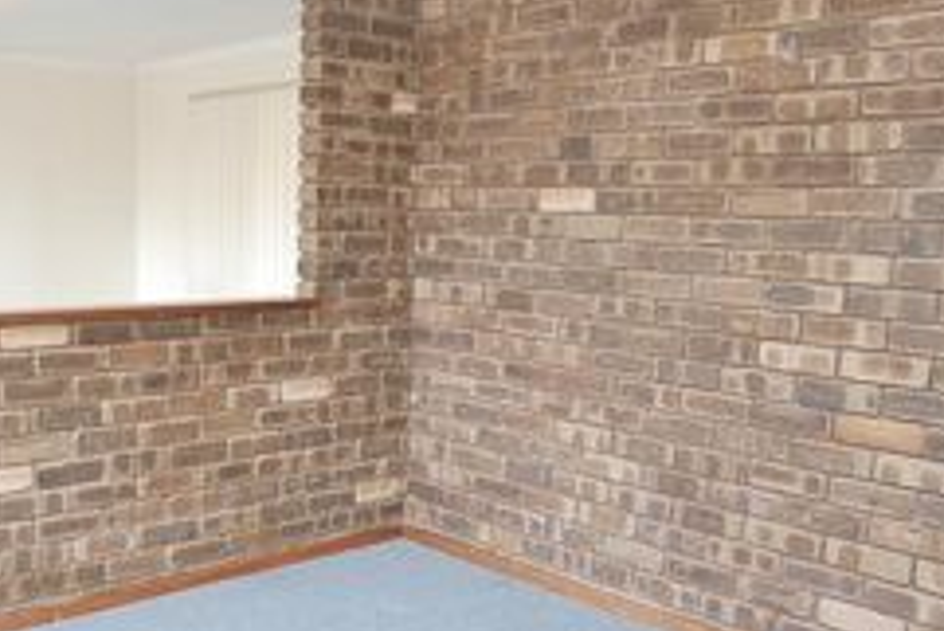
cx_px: 325
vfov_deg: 35.1
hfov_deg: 49.9
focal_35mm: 38
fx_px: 996
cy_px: 331
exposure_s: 1/60
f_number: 5
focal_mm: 13
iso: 1000
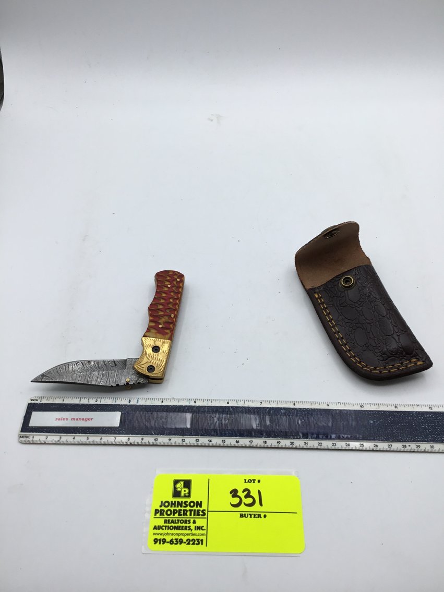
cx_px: 222
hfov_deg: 45.4
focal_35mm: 31
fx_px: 530
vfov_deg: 58.4
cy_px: 296
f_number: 2.4
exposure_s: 1/137
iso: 25
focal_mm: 3.3
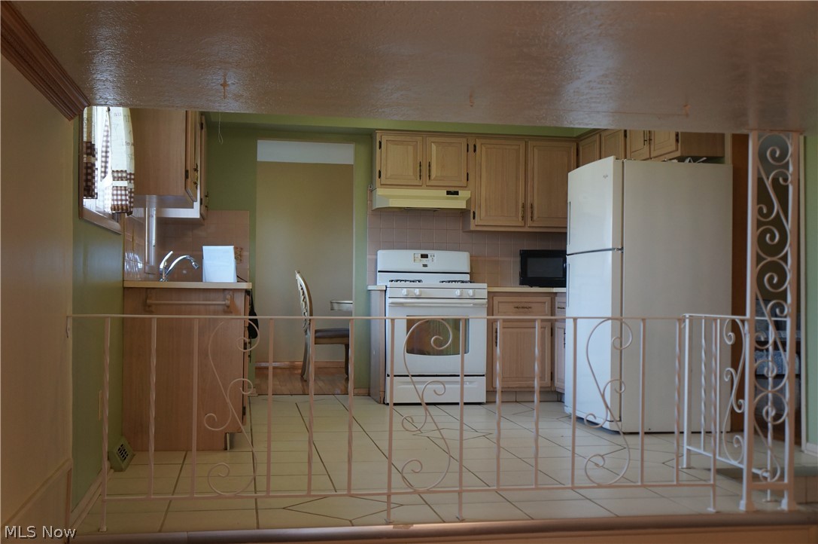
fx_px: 919
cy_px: 272
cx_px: 409
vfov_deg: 32.9
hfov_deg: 48.0
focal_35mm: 40
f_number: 4
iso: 500
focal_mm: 27
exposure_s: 1/60
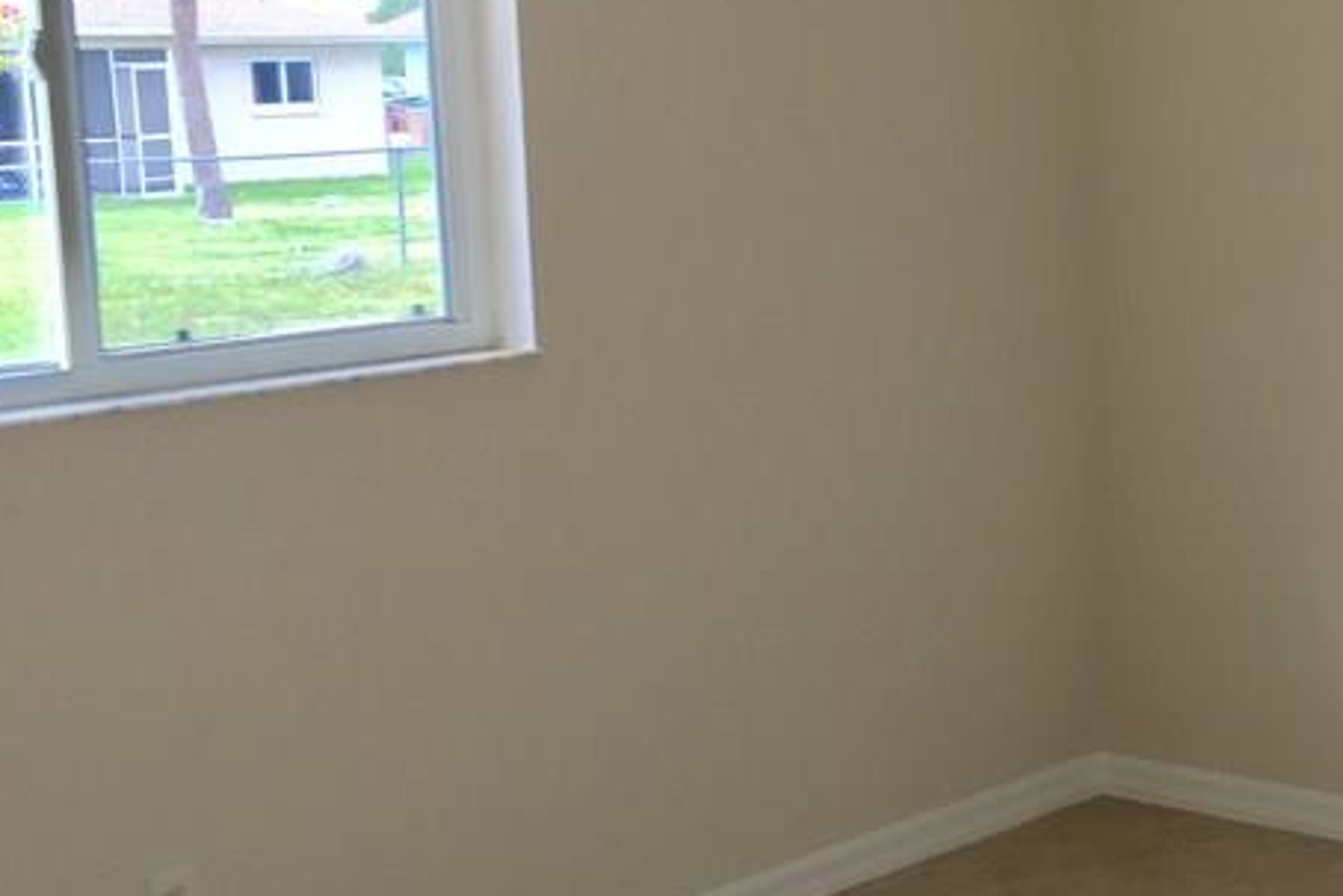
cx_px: 1115
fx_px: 2537
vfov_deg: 20.0
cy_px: 429
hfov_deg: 28.9
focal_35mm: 68
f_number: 2.2
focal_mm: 4.15
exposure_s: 1/40
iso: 25
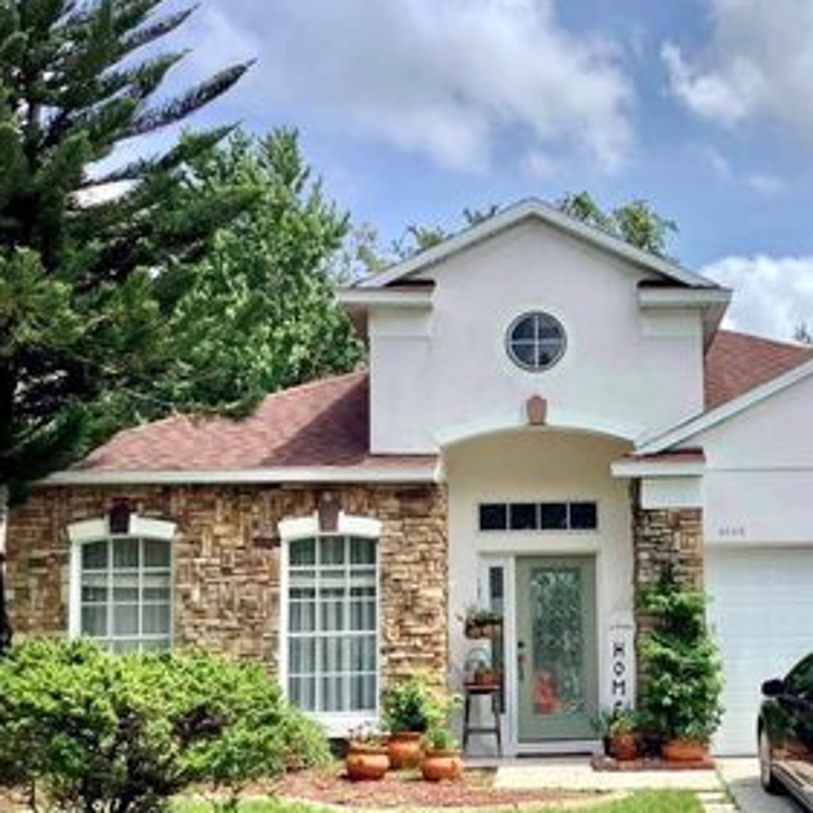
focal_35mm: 49
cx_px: 616
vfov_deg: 34.5
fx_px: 1302
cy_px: 509
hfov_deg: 33.9
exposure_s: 1/1431
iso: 25
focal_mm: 3.3
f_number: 2.4
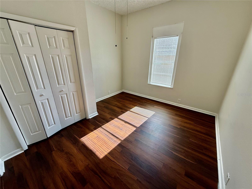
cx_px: 126
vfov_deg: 85.7
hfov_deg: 102.1
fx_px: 102
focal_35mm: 14
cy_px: 94
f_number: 2.2
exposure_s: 1/178
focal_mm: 2.22
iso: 64
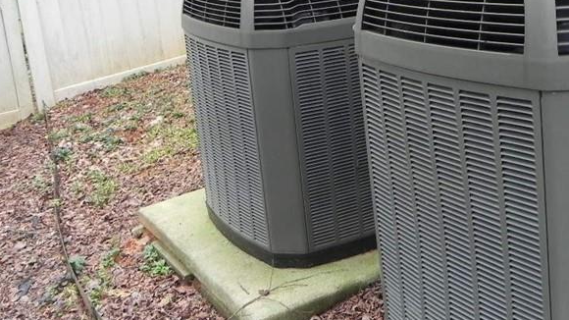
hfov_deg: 40.5
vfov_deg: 23.8
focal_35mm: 50
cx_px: 405
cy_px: 97
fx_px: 754
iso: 160
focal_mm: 4.6
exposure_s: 1/70.6
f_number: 3.5
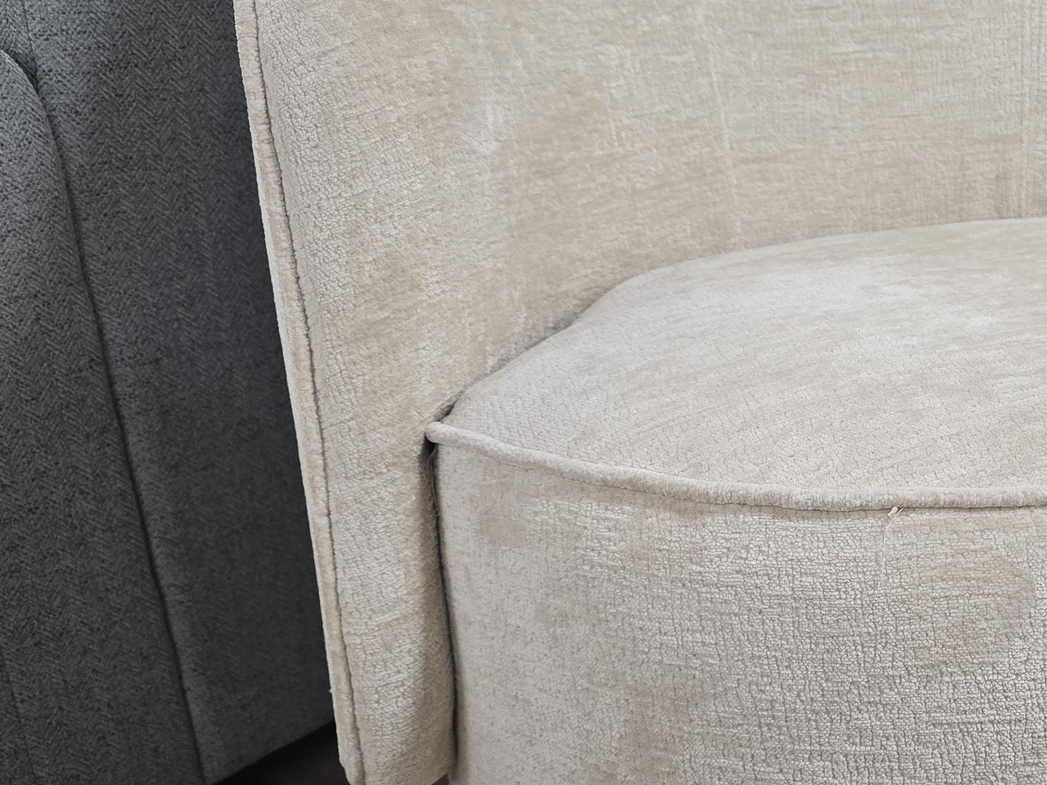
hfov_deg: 33.5
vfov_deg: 27.5
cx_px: 1015
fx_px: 1603
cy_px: 457
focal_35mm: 53
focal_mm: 6.3
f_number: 1.7
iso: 200
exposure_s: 1/100
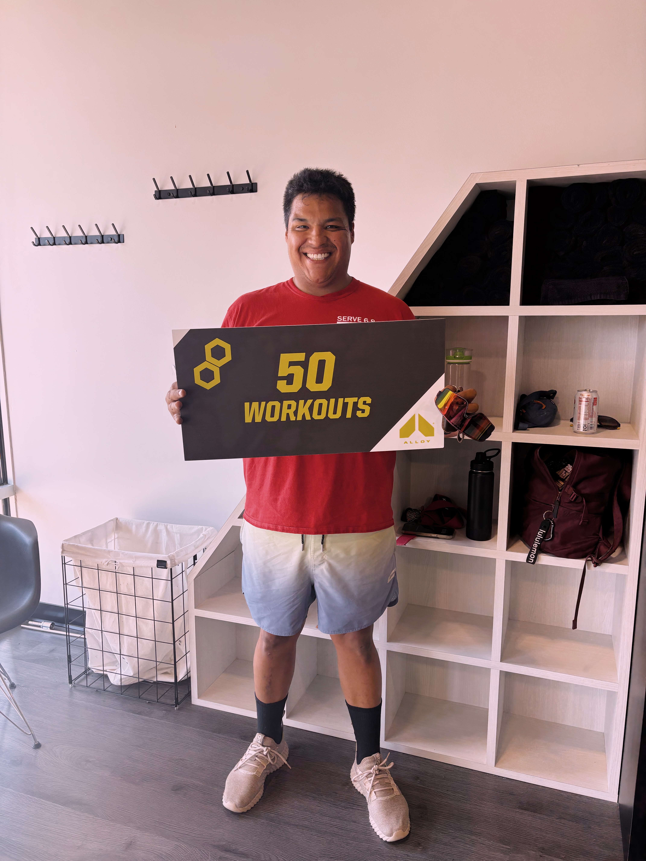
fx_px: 647
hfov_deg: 53.1
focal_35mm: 26
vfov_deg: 67.3
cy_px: 430
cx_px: 323
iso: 50
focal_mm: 5.96
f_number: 1.6
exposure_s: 1/120
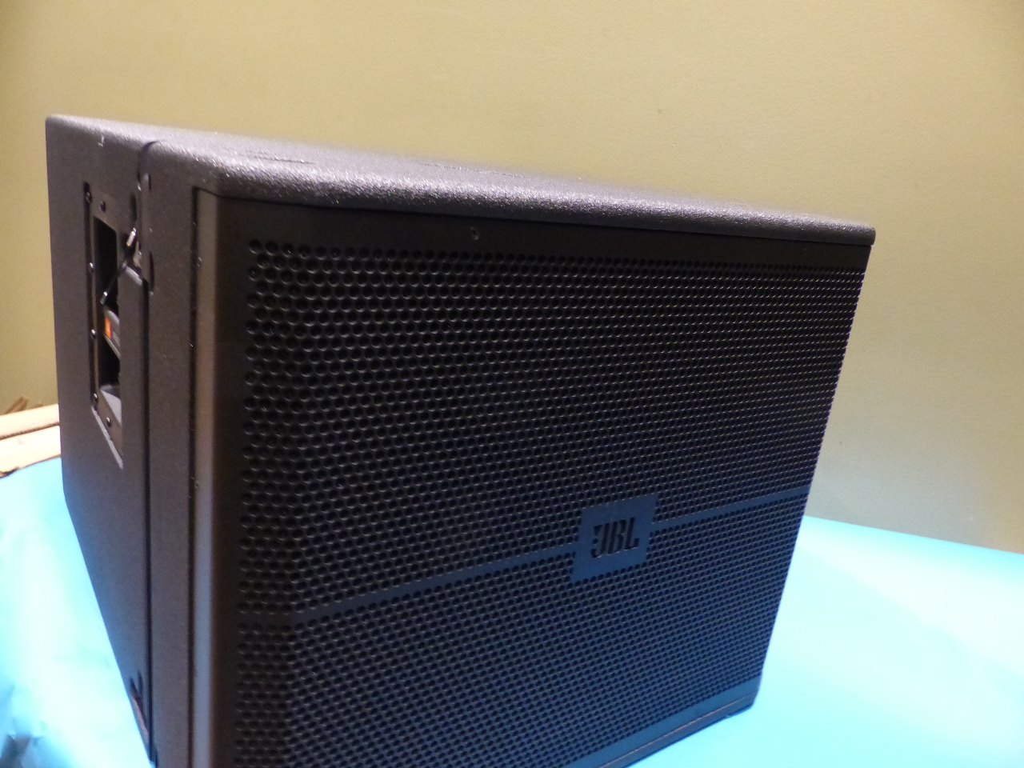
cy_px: 384
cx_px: 512
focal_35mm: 25
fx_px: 740
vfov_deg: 54.9
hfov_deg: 69.4
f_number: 2.8
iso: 800
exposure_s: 1/15
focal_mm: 4.5
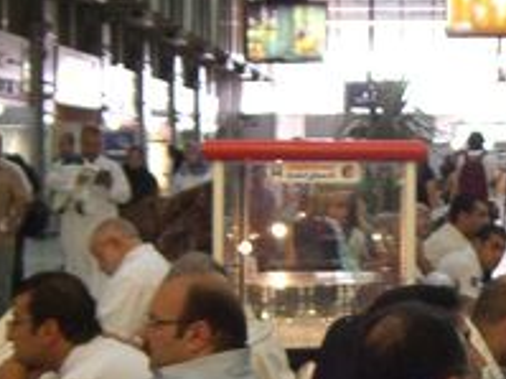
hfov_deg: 15.8
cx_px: 379
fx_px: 1811
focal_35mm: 124
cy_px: 243
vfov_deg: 11.9
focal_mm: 7.9
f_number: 2.8
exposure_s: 1/30
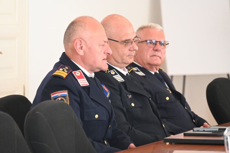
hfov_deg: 10.3
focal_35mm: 200
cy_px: 76
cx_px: 115
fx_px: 1277
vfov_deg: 6.9
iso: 3200
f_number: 6.3
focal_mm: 200
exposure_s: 1/200
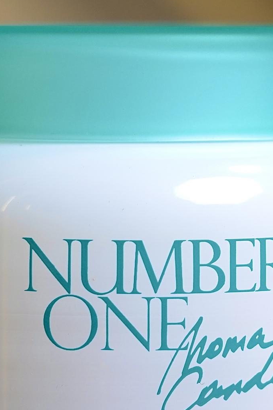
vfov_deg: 12.7
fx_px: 1843
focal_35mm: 162
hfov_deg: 8.5
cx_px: 136
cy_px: 196
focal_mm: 83
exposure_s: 1/80
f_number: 5
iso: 500
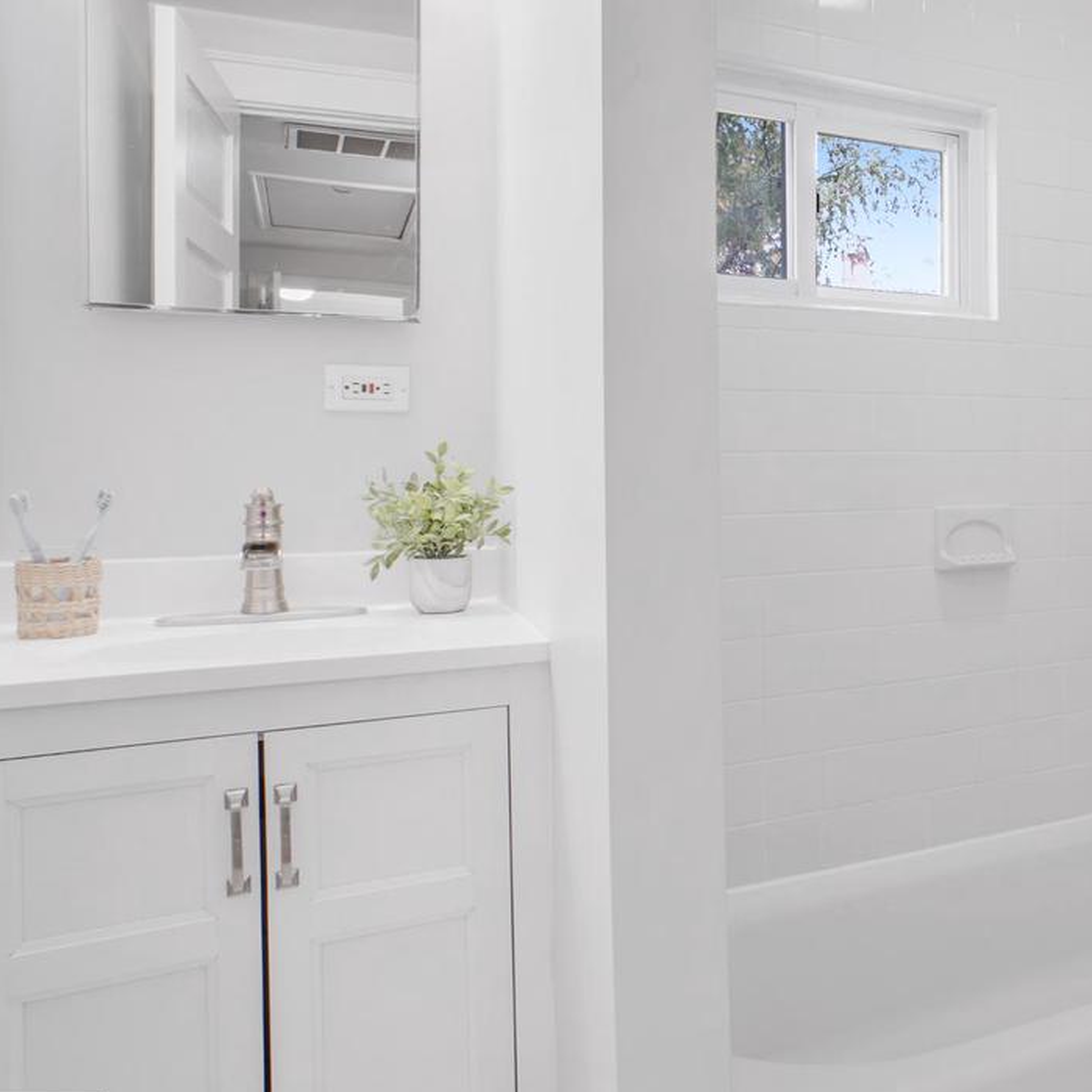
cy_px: 425
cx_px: 984
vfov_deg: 55.3
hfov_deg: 49.7
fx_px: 1031
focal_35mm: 29
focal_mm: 11
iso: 100
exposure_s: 1/6
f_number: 8
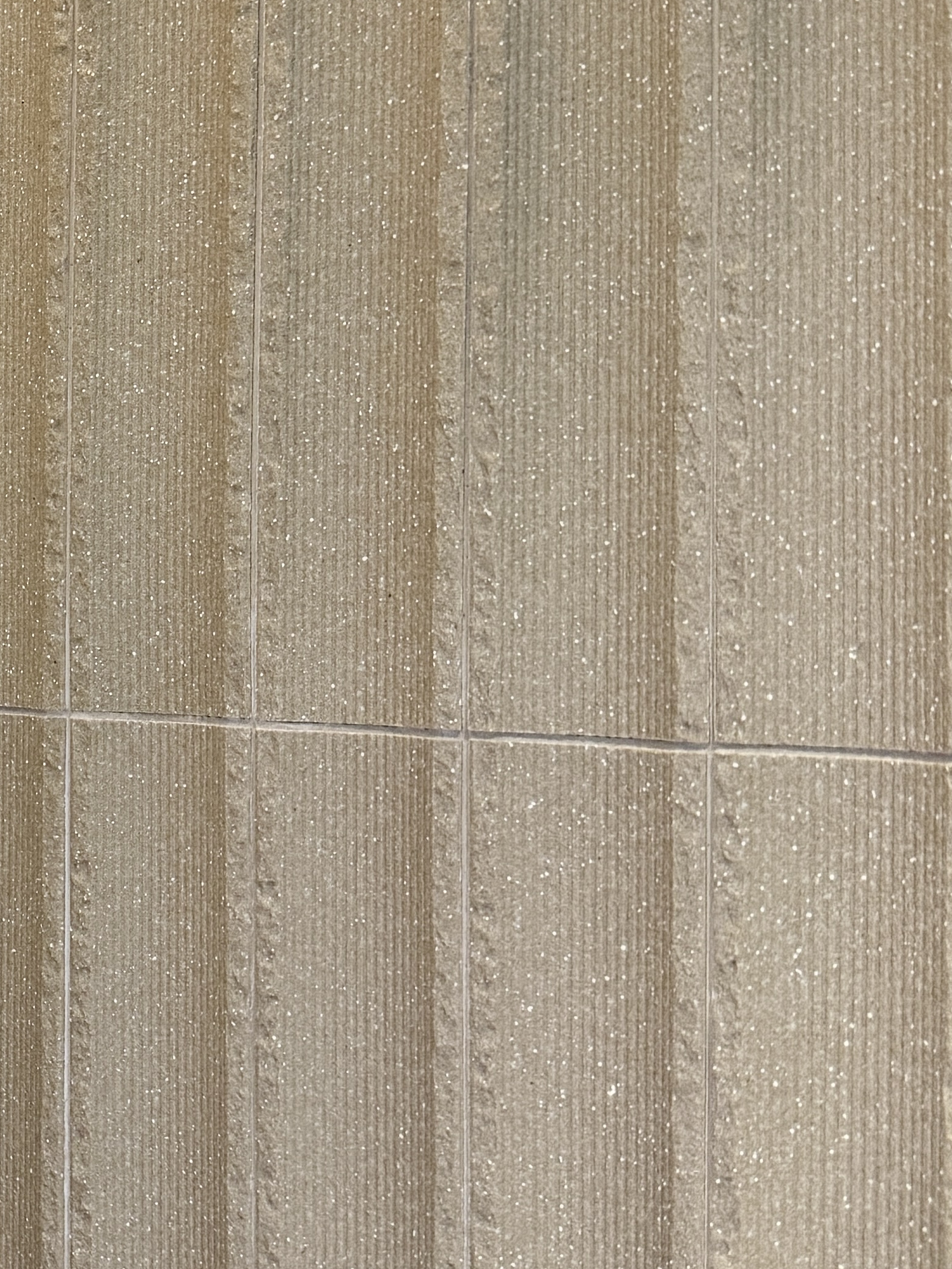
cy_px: 555
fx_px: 2420
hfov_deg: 20.2
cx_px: -320
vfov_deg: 29.4
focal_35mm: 66
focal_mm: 6.76
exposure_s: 1/50
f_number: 1.78
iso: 250
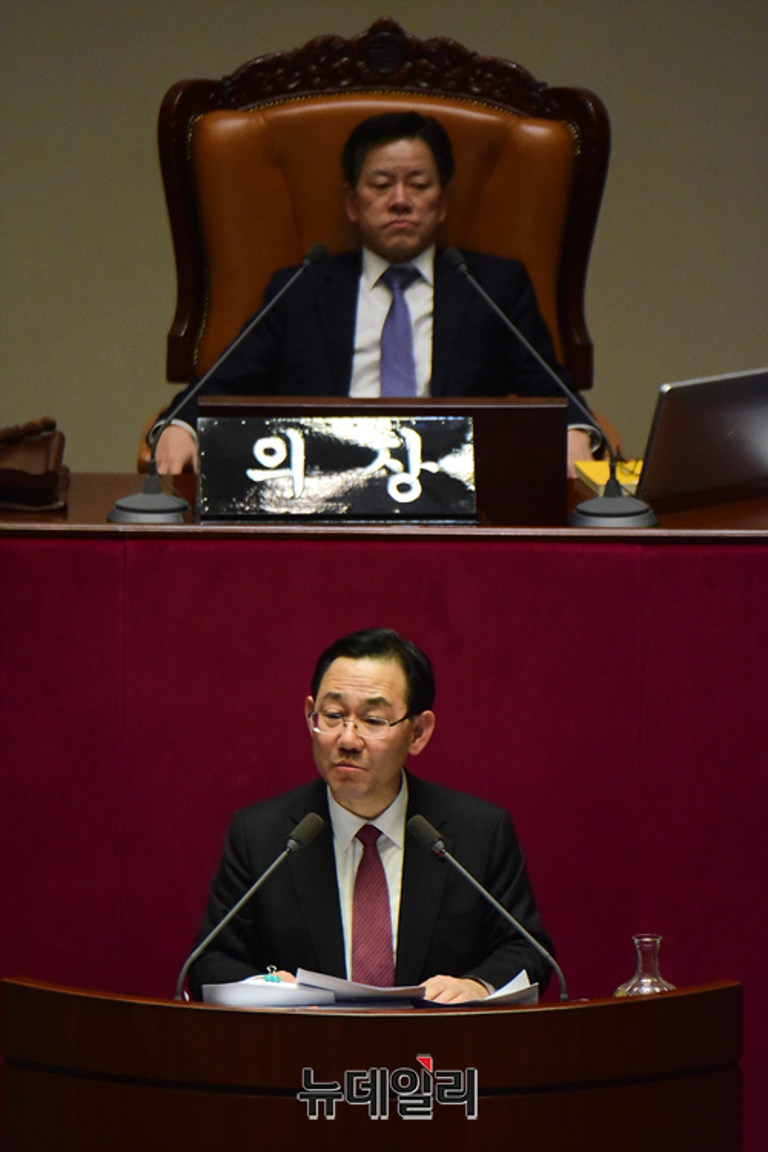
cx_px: 384
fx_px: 12799
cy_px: 576
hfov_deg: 3.4
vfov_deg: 5.2
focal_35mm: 400
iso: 6400
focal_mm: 400
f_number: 5.6
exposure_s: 1/250
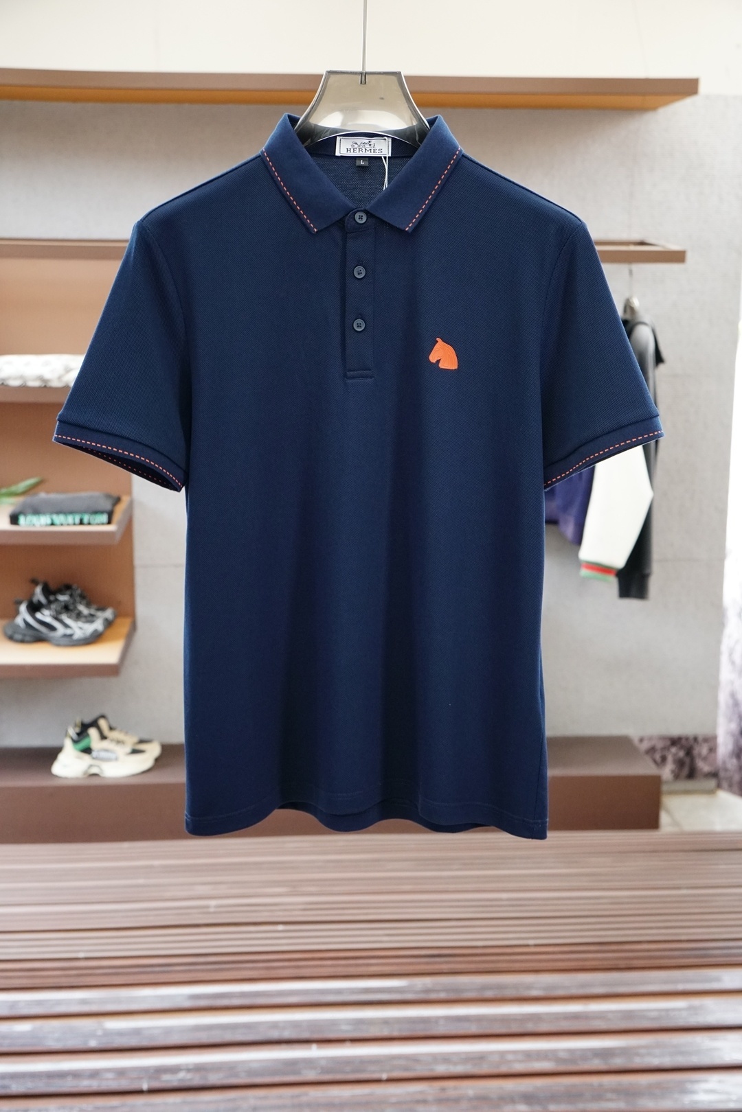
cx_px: 371
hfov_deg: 34.2
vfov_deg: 49.6
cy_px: 556
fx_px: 1206
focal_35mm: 39
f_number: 4
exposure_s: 1/250
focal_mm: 26
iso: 1250
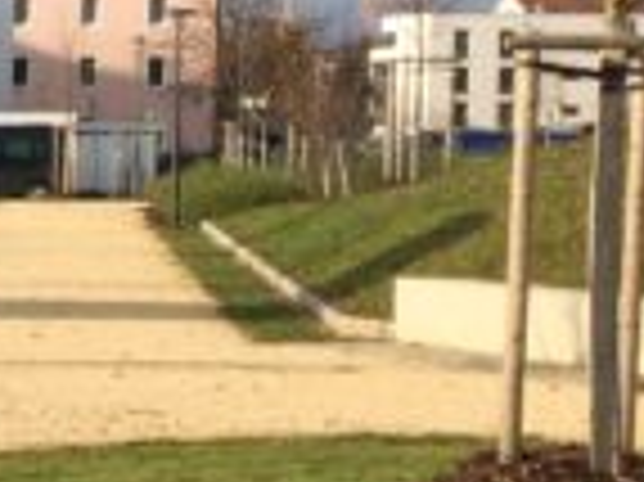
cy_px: 266
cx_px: -721
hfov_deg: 11.2
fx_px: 2900
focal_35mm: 156
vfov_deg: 9.5
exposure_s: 1/1786
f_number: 2.2
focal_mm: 4.15
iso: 32
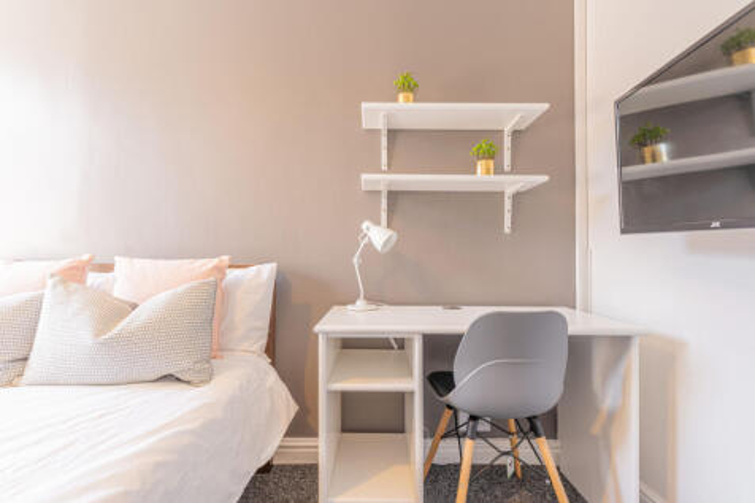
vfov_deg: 73.0
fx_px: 340
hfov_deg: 96.0
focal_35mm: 16
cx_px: 378
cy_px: 252
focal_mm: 16.2
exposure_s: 1/15
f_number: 5
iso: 100
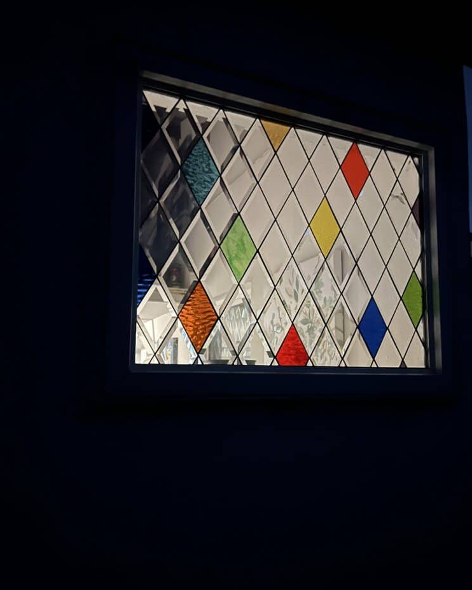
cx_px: 244
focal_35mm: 28
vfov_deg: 62.1
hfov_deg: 51.5
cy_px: 324
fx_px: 489
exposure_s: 1/9
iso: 800
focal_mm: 5.7
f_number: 1.5
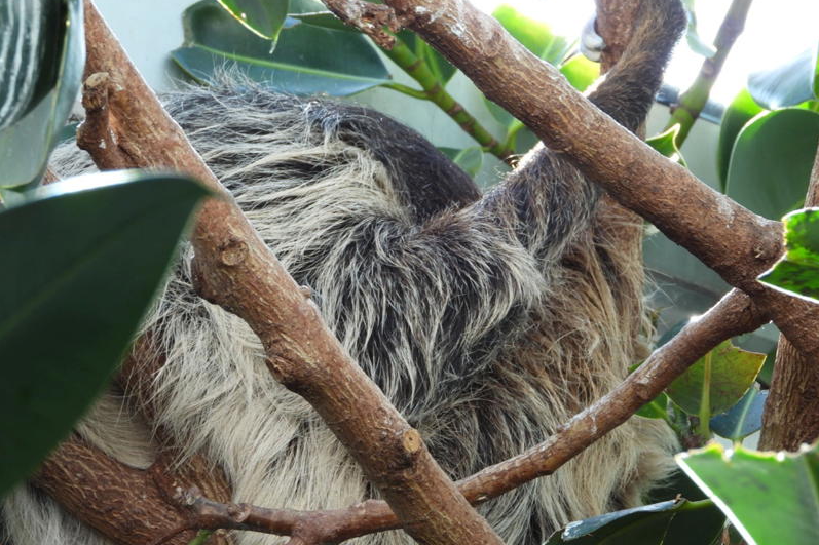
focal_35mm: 522
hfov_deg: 4.0
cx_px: 409
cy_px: 278
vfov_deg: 2.6
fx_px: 11872
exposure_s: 1/30
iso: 100
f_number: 5
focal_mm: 89.9
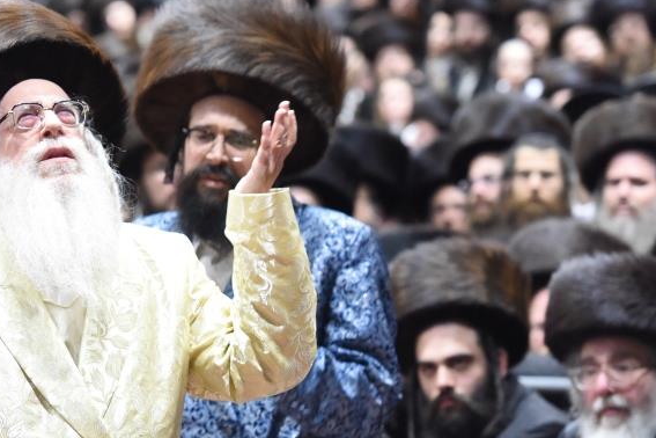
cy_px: 203
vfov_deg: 5.6
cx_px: 82
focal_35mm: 244
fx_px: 4446
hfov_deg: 8.4
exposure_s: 1/125
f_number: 4.5
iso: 5000
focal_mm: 135
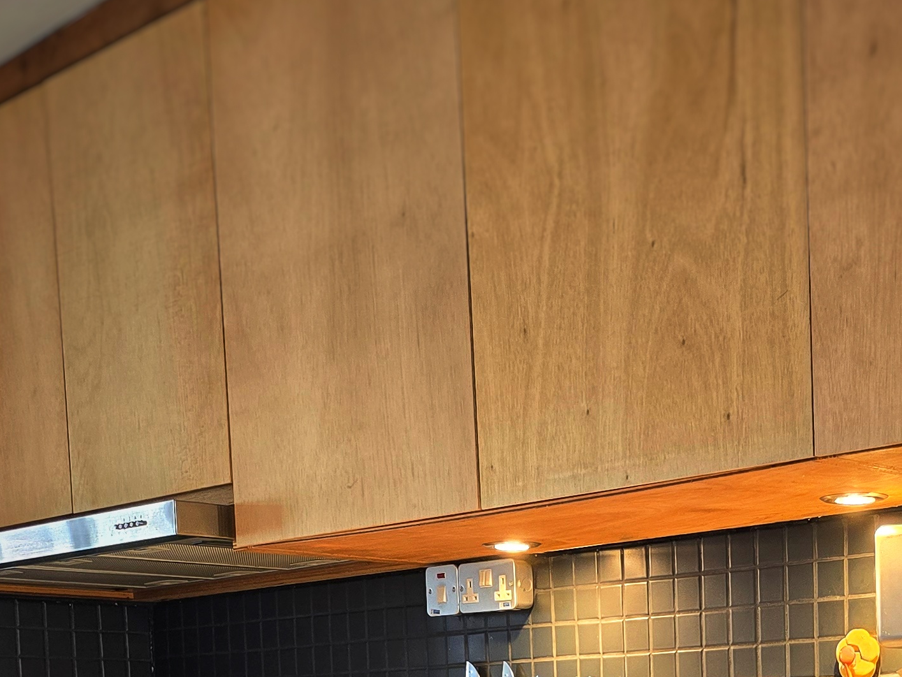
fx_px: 1694
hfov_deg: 28.7
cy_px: 882
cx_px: 810
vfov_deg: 20.6
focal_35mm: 65
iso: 160
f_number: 1.7
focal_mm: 6.3
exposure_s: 1/100
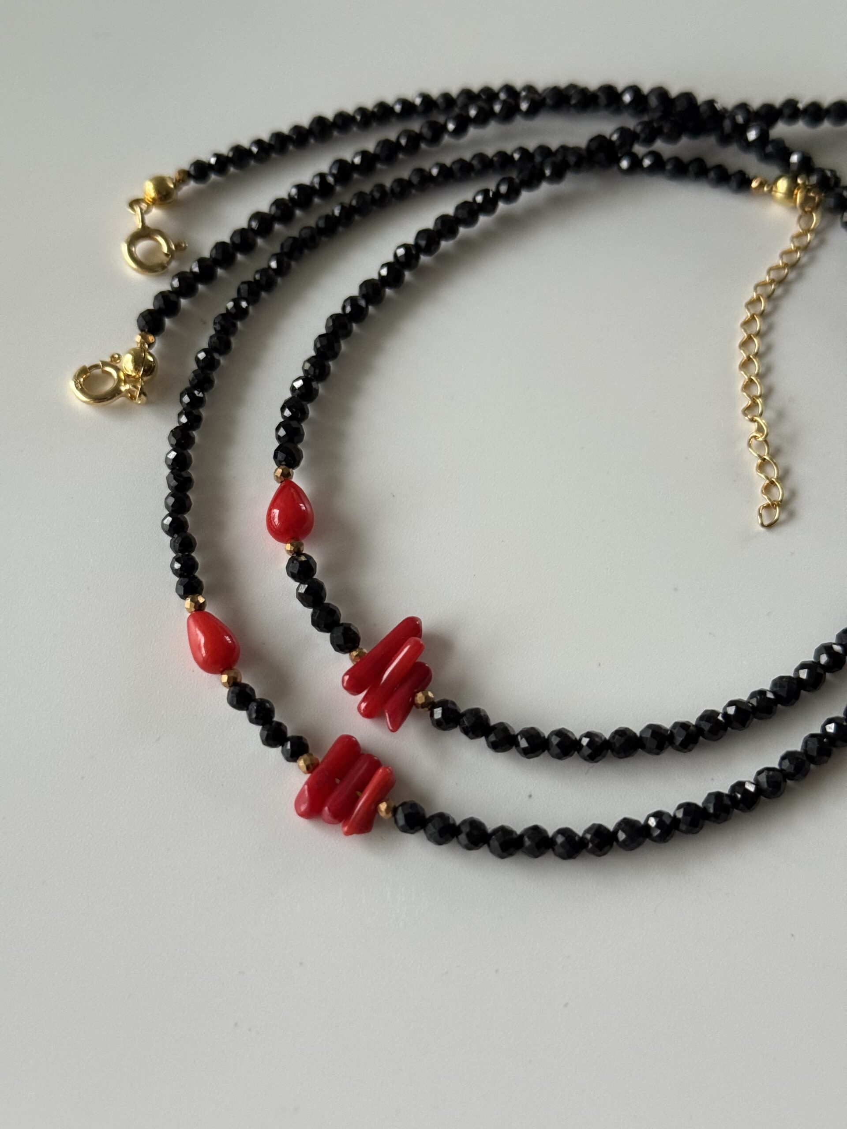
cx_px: 424
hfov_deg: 30.3
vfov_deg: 39.7
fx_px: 1566
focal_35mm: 48
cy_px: 564
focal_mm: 6.76
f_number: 1.78
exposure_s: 1/36
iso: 250
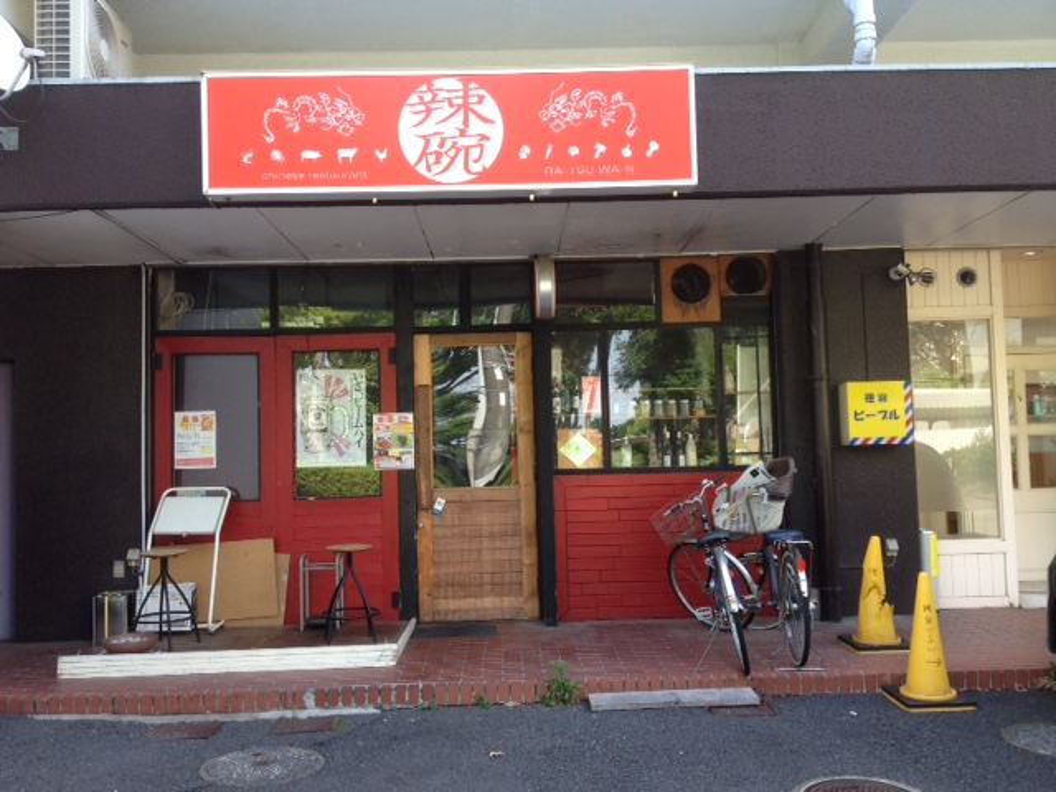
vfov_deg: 40.7
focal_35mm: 35
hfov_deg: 52.6
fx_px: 1068
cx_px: 528
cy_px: 396
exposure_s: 1/120
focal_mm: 4.28
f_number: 2.4
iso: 50
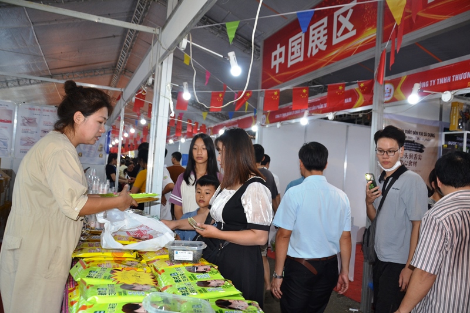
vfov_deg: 47.9
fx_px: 352
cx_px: 235
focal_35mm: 27
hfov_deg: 67.4
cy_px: 156
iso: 400
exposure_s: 1/60
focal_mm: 18
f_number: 3.5
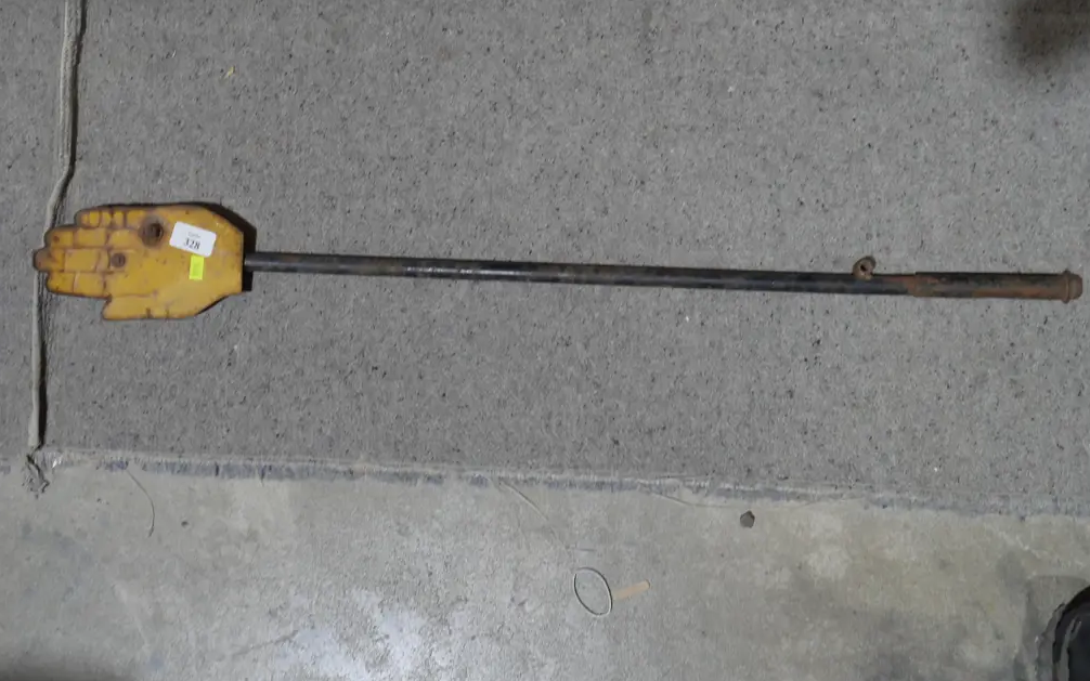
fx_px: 1218
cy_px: 310
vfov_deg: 31.2
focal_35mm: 41
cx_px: 549
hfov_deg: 48.2
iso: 640
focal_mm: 19
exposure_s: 1/60
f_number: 5.6
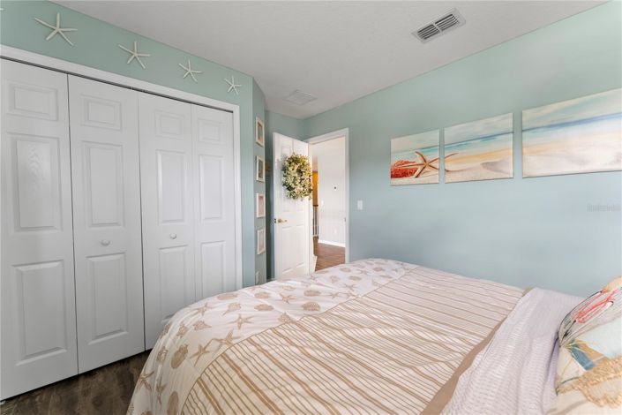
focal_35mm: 14
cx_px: 311
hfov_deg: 104.3
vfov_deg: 81.2
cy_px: 208
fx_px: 242
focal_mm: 14
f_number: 7.1
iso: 250
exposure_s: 1/2.5
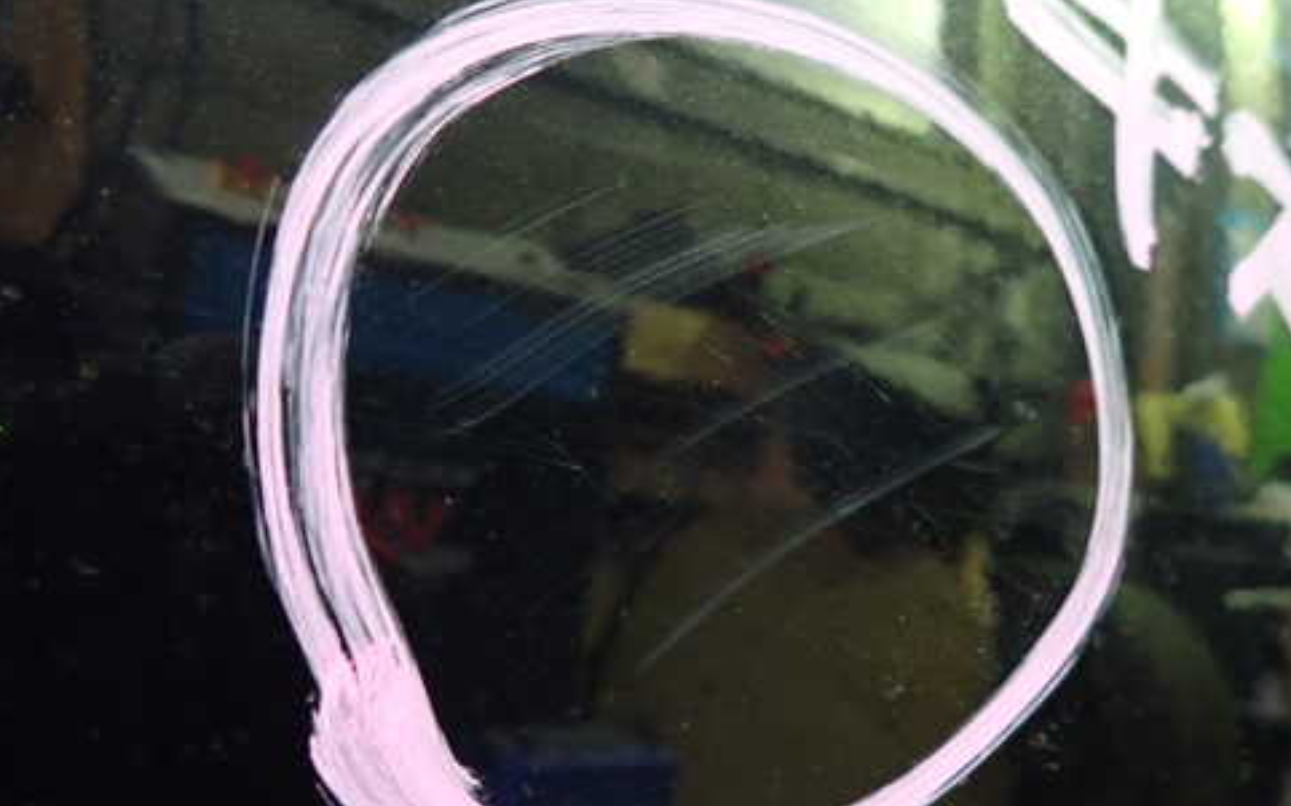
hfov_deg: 58.1
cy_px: 511
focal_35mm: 33
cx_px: 688
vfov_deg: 38.0
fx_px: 1161
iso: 800
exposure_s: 1/25
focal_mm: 4.5
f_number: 2
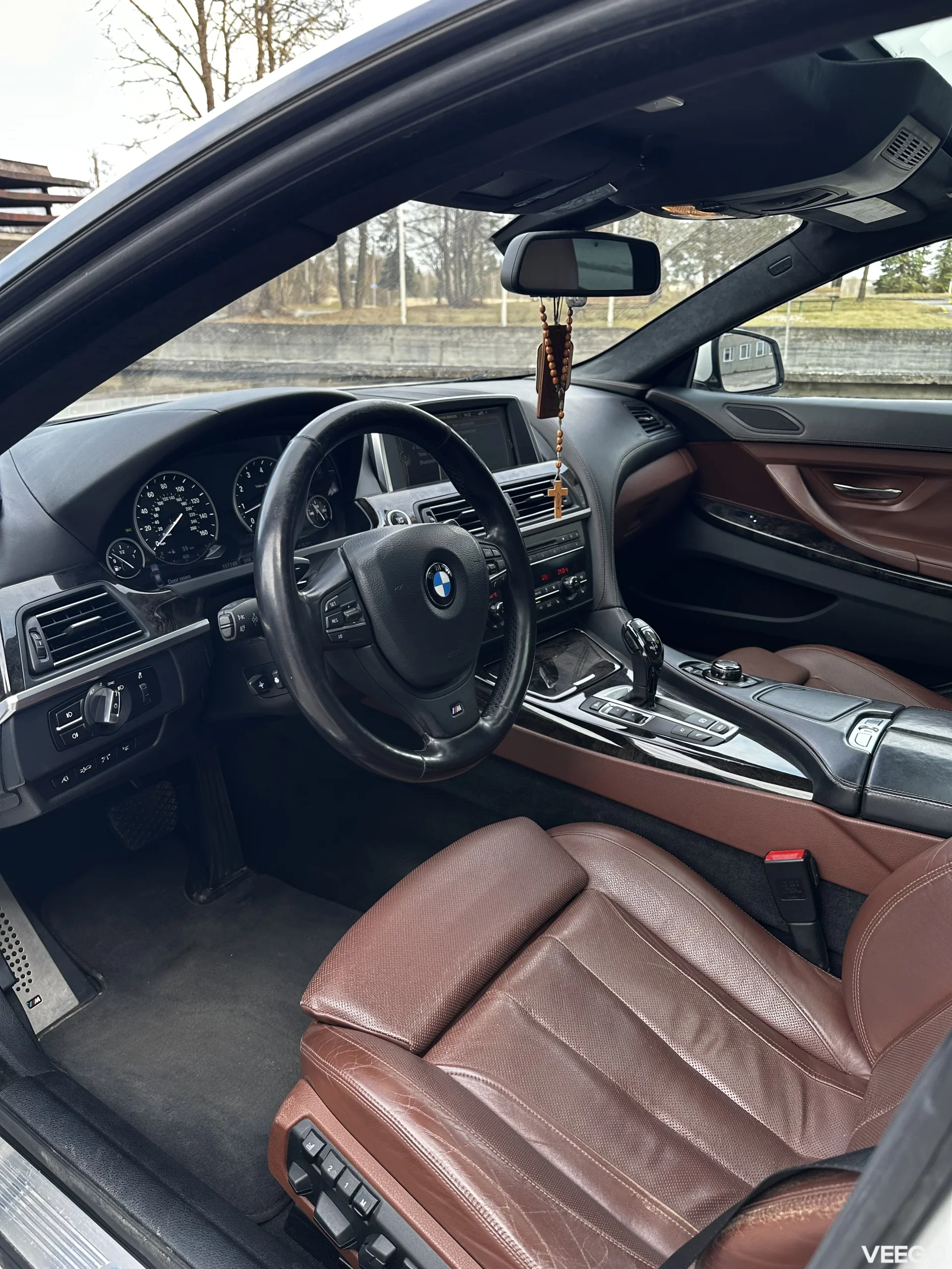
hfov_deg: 56.8
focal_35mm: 24
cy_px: 634
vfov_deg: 71.6
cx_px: 476
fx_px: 880
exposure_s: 1/135
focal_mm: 6.86
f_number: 1.78
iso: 64
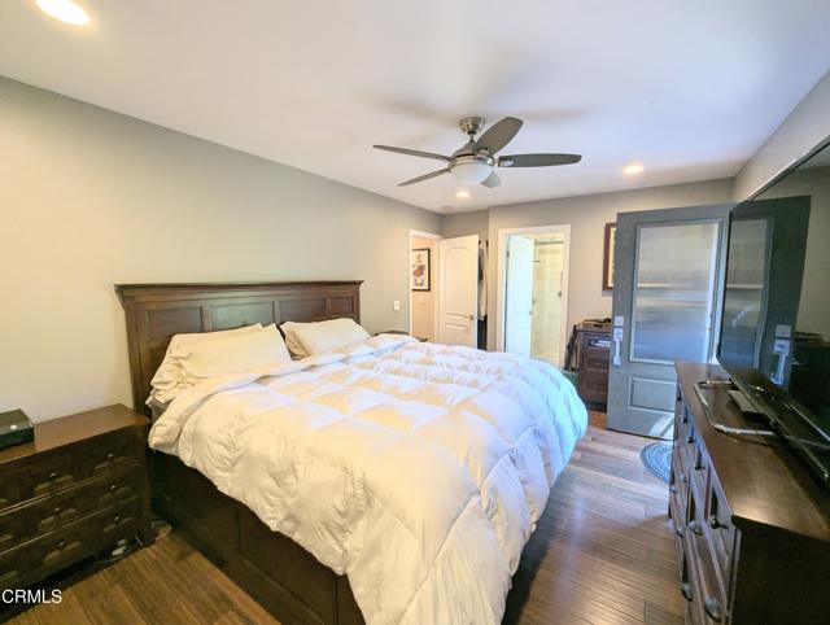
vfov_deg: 90.1
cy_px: 312
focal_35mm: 13
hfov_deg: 106.1
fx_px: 312
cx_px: 415
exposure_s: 1/60
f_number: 2.2
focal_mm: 1.95
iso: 168
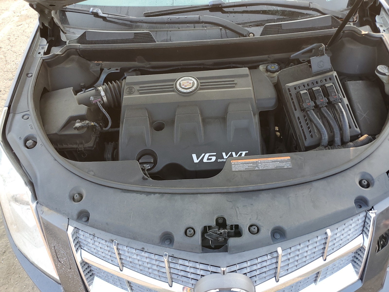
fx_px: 292
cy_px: 146
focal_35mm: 26
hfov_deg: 67.3
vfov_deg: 53.1
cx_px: 194
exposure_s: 1/192
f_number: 1.5
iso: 50
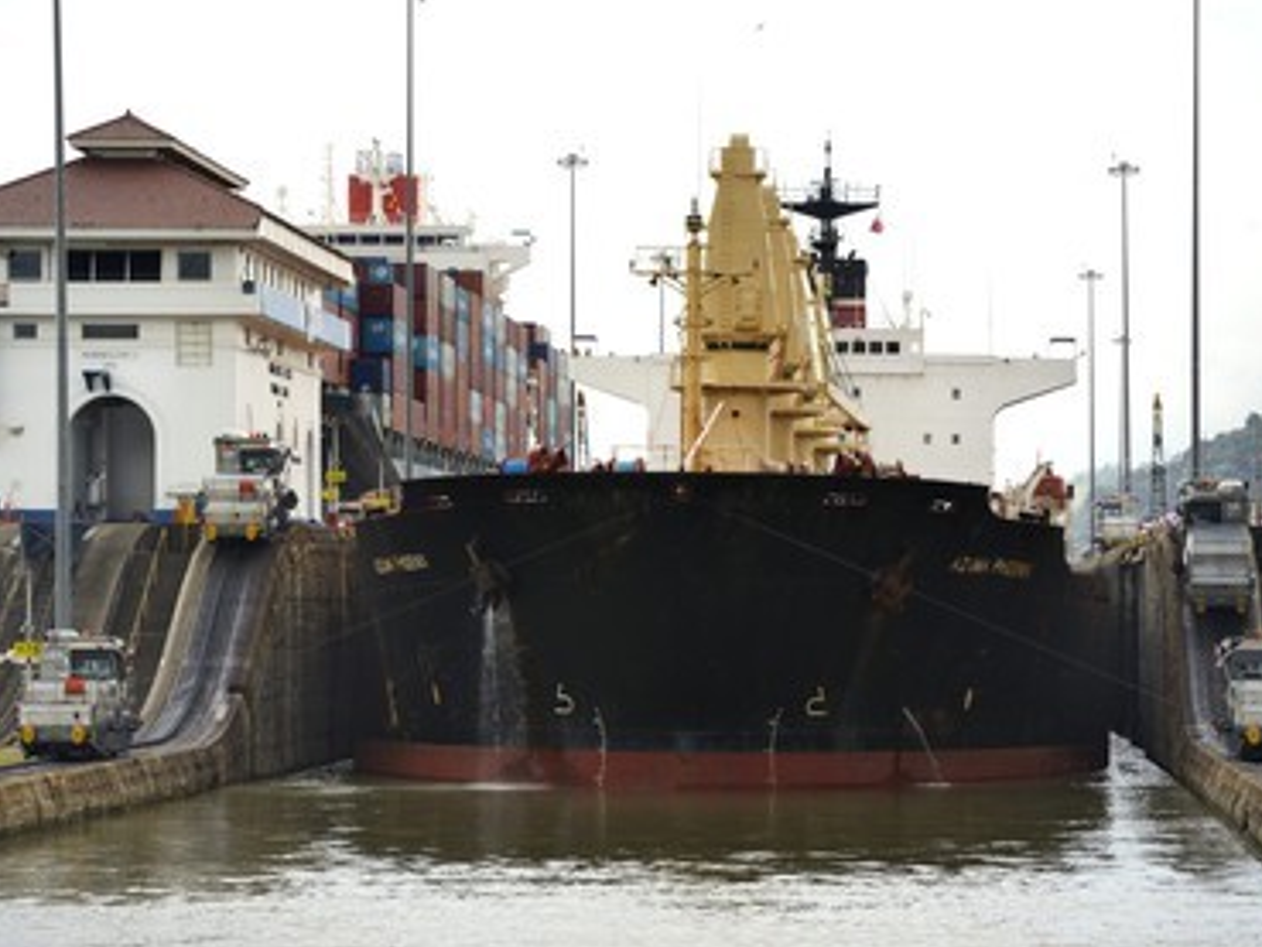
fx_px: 5981
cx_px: 660
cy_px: 472
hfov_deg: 12.0
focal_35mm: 164
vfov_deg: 9.1
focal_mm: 150
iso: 400
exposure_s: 1/250
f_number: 10
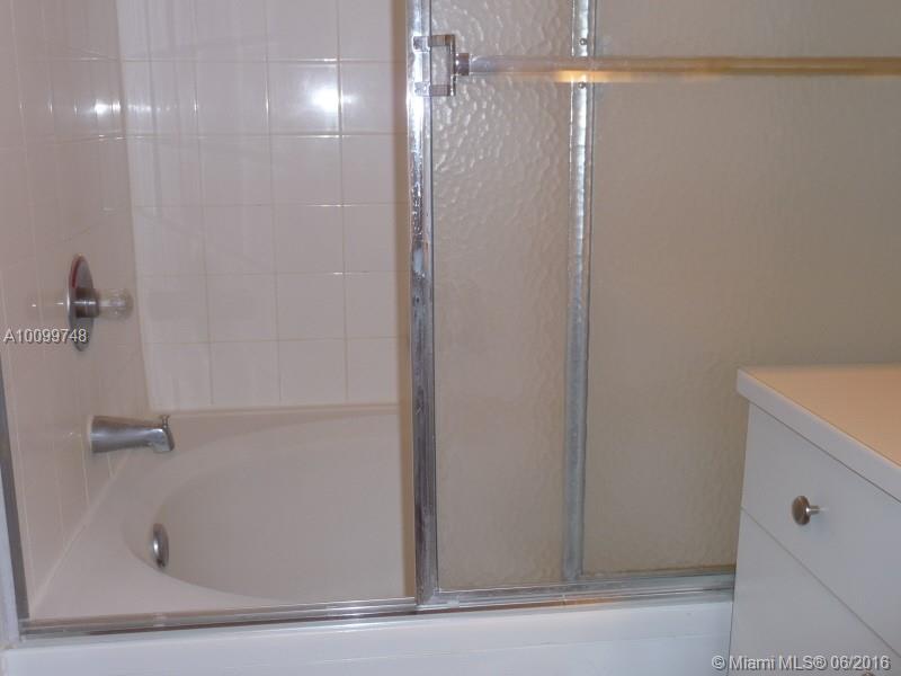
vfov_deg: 39.7
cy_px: 338
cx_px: 450
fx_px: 937
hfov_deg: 51.4
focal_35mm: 36
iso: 100
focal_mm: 6
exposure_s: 1/30
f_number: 3.7
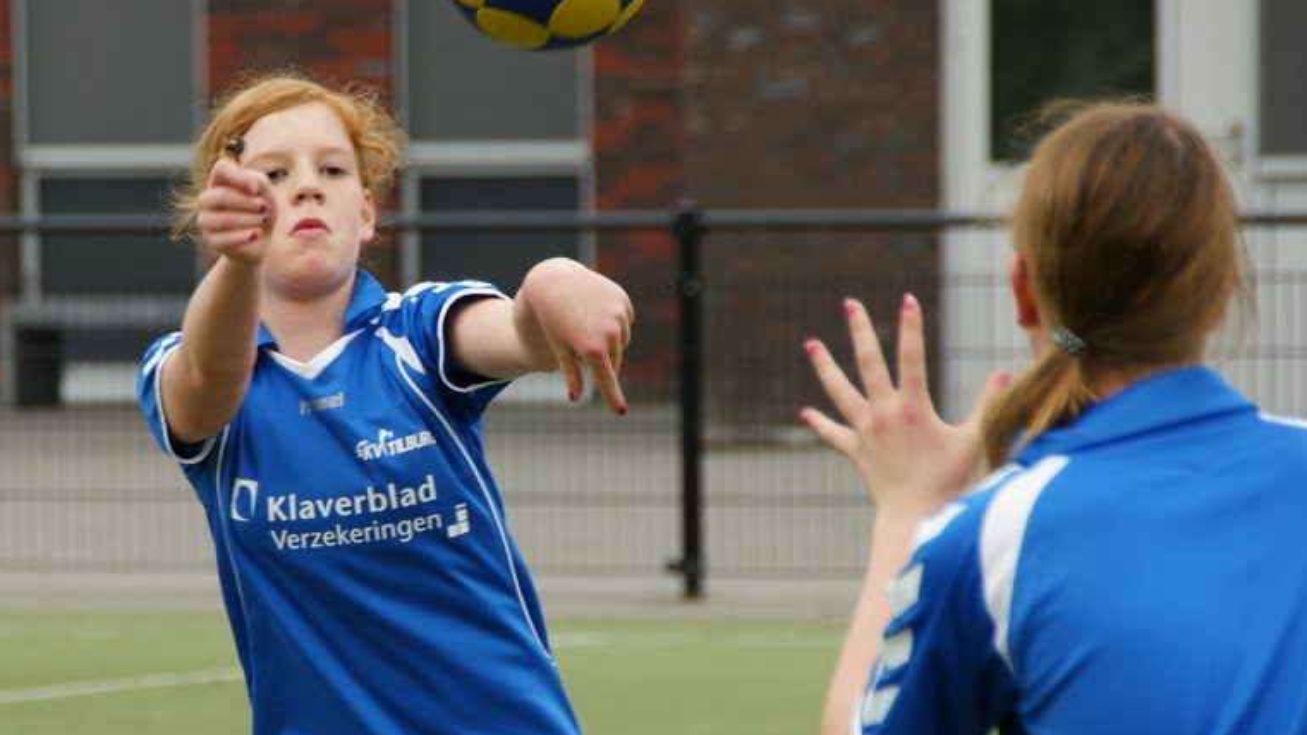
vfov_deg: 3.6
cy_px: 362
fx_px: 11713
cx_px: 546
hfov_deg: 6.4
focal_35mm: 338
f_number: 6.3
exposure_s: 1/320
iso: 100
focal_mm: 160
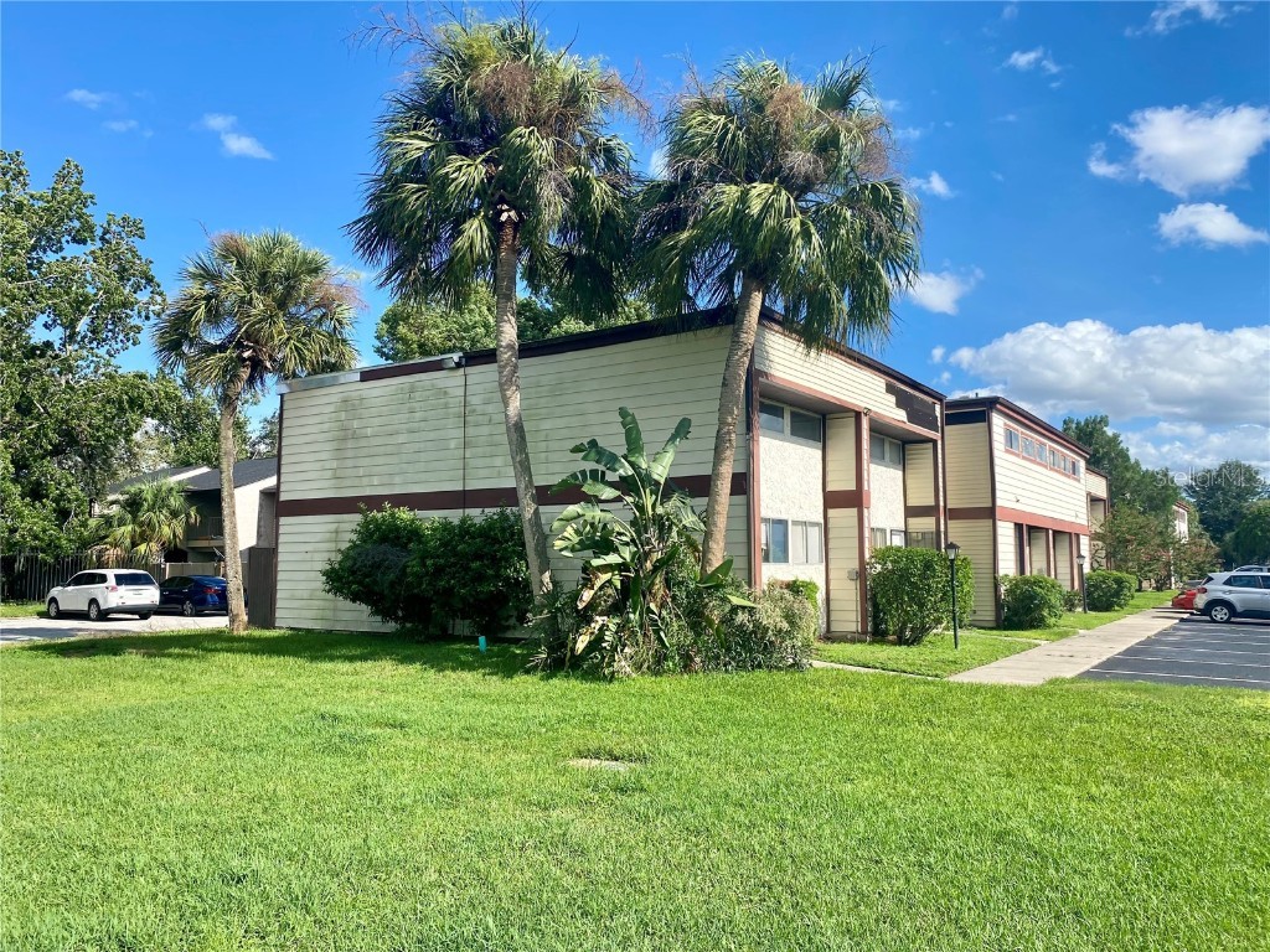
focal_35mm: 26
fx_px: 954
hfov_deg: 67.3
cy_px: 476
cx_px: 635
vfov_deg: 53.1
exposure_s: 1/1927
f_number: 1.8
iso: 32
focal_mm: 4.25
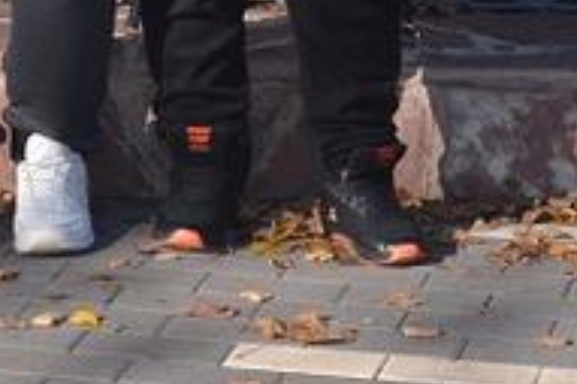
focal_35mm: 199
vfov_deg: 6.6
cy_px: -469
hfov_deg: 10.3
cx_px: 375
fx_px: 3187
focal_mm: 28
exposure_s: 1/250
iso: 100
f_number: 6.3
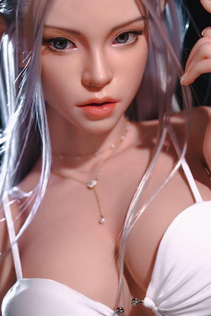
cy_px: 160
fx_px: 852
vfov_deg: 21.0
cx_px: 107
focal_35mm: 97
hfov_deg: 14.1
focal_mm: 70
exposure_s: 1/125
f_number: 2.8
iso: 200
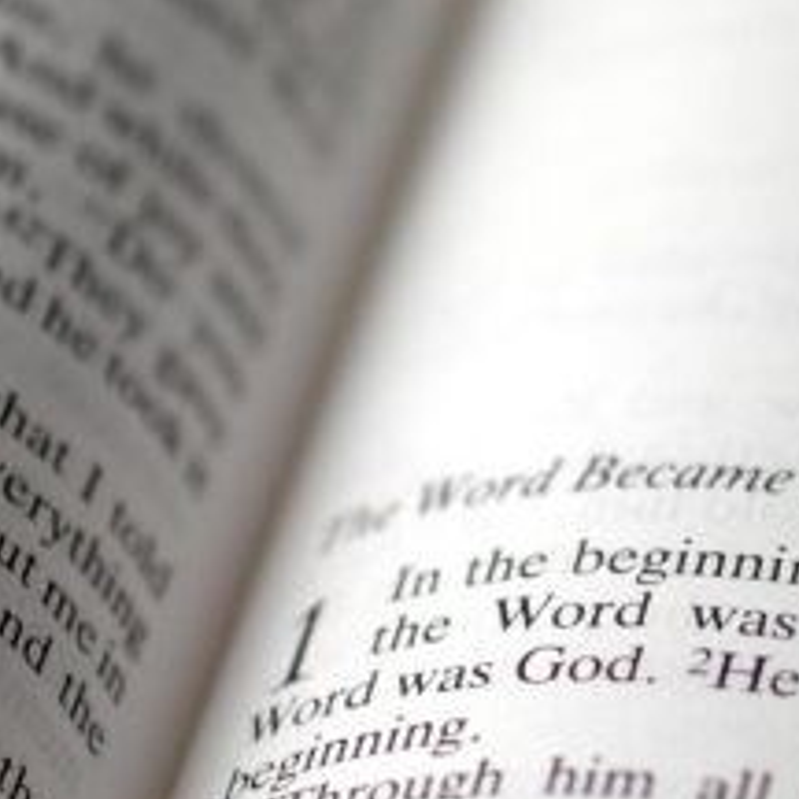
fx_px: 5876
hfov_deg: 7.7
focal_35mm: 225
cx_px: 817
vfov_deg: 7.8
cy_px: 455
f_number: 2.8
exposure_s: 1/60
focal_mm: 50
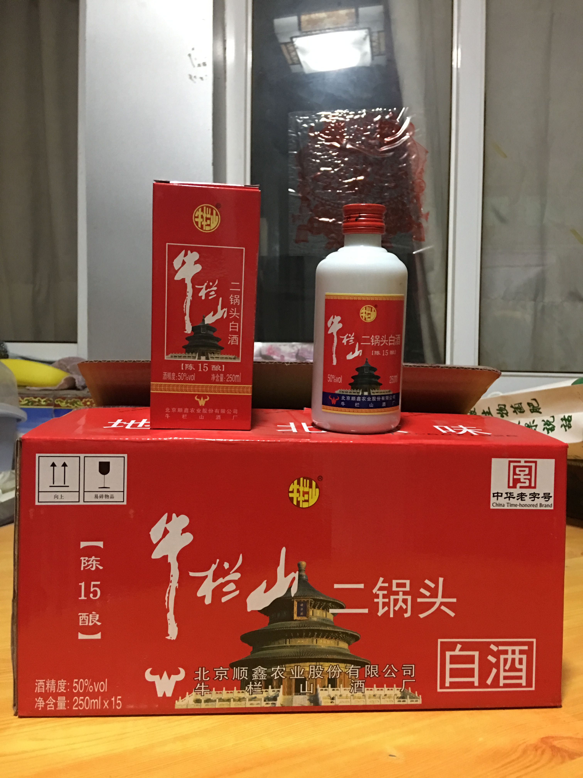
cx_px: 292
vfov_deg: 61.7
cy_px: 389
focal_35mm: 29
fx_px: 651
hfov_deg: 48.2
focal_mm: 4.15
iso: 125
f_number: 2.2
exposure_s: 1/8
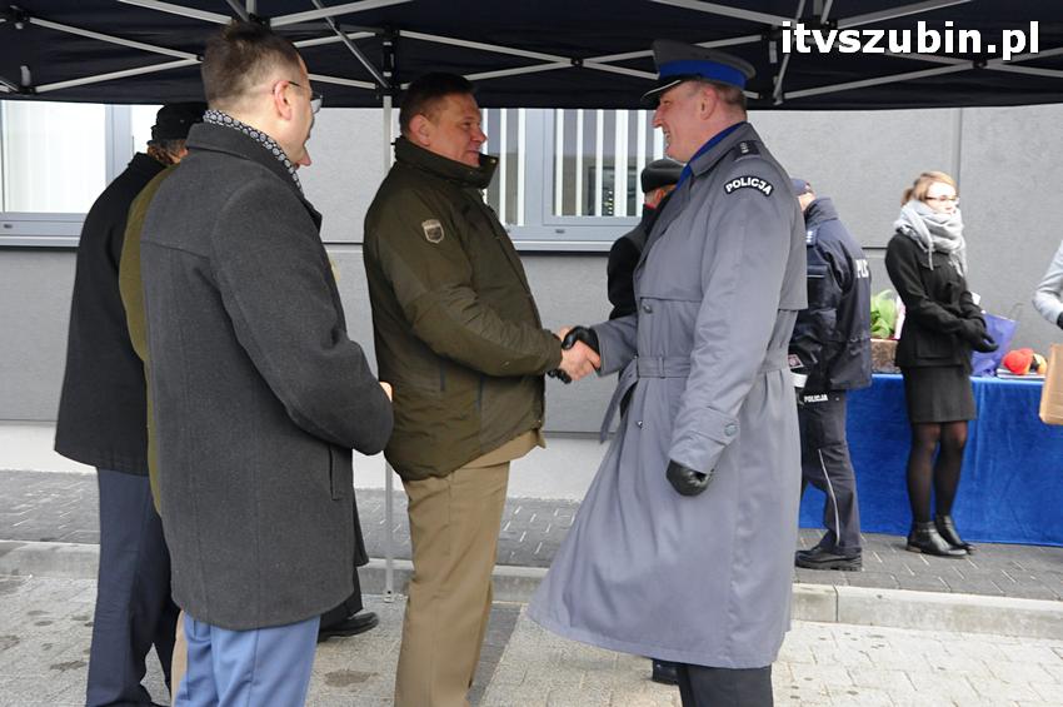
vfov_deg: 34.1
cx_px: 532
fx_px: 1150
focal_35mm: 39
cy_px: 354
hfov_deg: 49.6
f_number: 7.1
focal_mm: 26
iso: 1600
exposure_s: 1/80
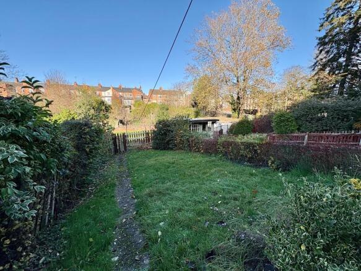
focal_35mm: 14
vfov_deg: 85.7
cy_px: 136
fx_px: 146
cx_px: 180
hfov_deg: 102.1
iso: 64
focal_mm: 2.22
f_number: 2.2
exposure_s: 1/664
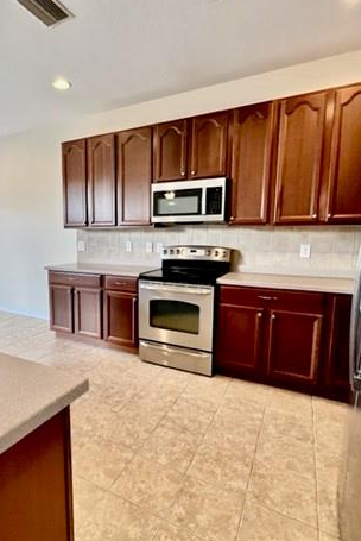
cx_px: 121
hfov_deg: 63.1
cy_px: 271
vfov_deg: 86.9
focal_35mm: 19
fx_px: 285
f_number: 1.8
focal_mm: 1.57
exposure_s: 1/120
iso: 160
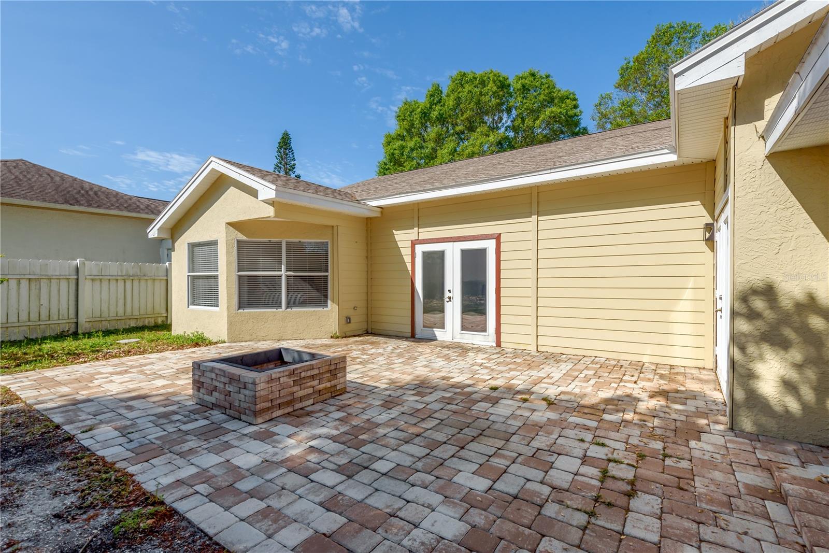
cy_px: 276
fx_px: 368
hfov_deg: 96.7
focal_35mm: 16
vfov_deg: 73.8
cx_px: 414
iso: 320
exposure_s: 1/800
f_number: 10
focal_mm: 16
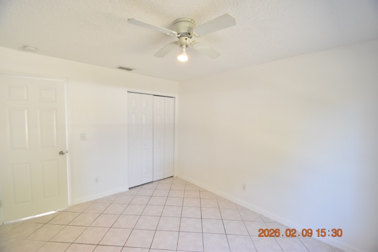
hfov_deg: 100.4
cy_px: 126
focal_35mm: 15
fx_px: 157
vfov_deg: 77.3
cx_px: 189
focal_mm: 10
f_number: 3.5
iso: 800
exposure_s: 1/180
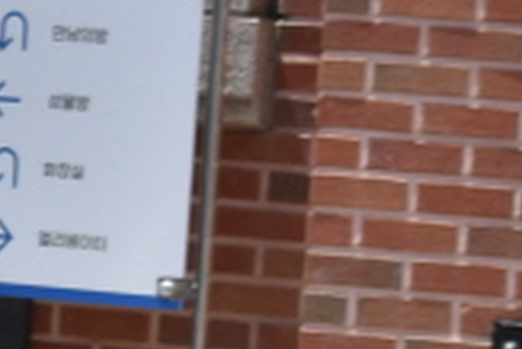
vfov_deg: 1.9
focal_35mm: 716
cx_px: -900
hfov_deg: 2.8
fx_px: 10391
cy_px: 179
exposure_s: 1/400
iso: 200
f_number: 10
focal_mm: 78
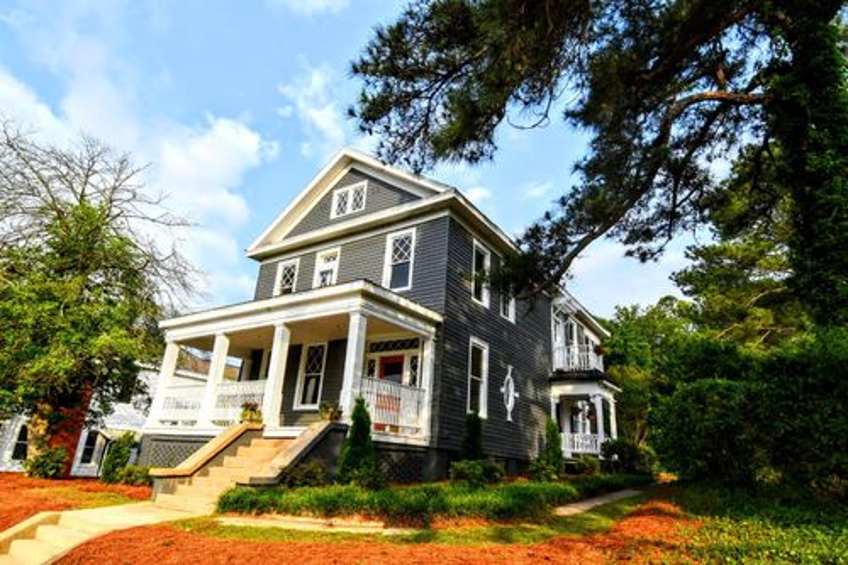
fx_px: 494
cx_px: 424
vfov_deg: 59.5
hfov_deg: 81.2
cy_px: 282
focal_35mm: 21
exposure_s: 1/400
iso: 200
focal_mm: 14
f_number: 8
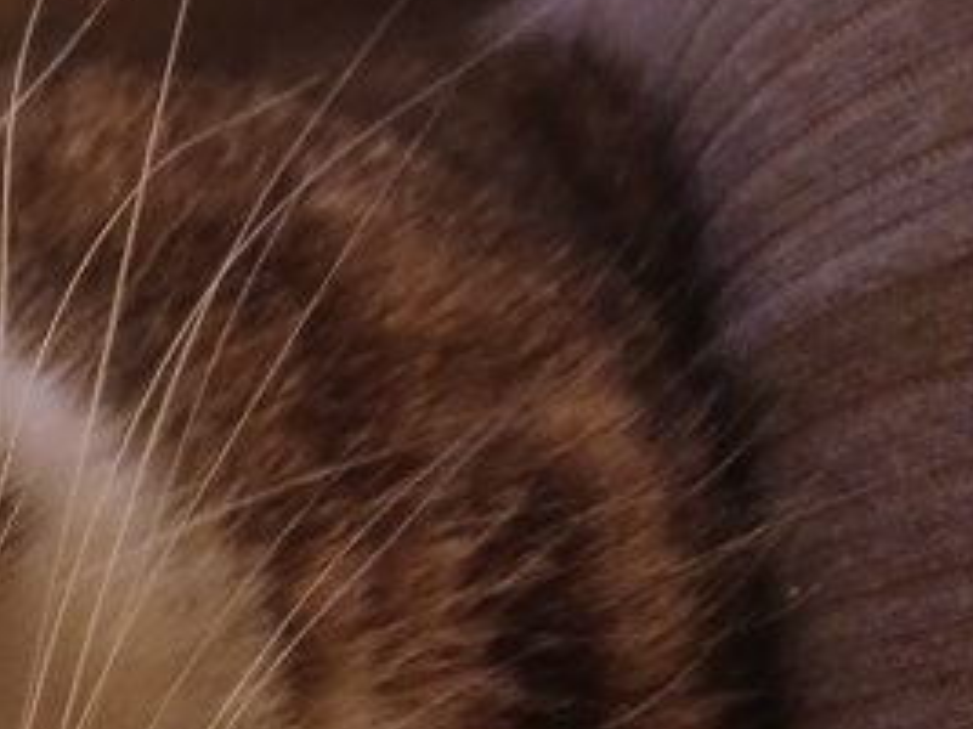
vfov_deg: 17.0
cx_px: -474
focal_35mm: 81
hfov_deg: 20.7
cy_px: 977
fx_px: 2276
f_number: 1.8
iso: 1600
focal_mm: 4
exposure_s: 1/14.3
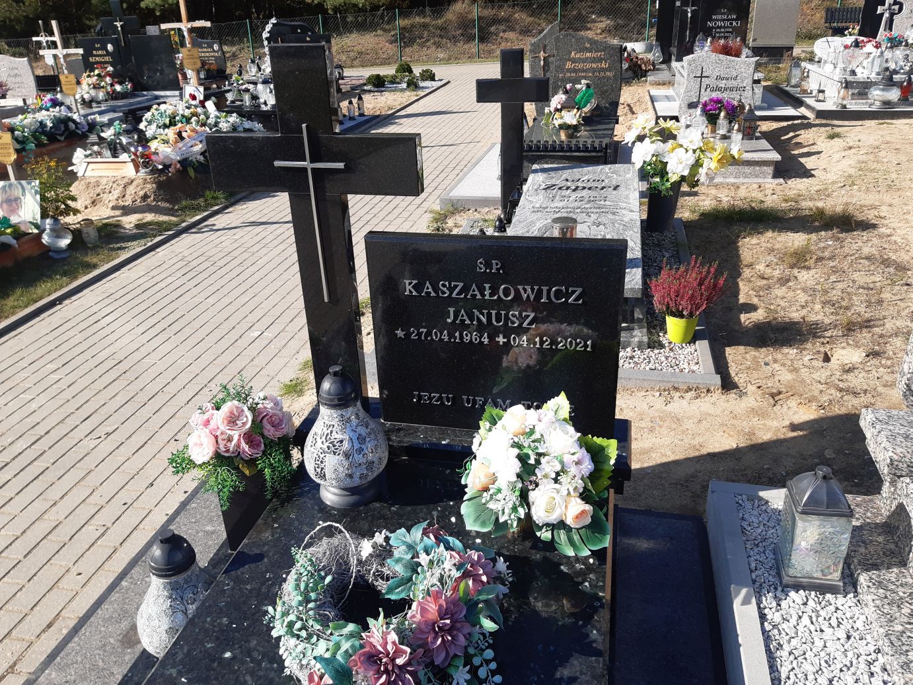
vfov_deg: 53.1
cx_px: 456
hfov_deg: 67.3
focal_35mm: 26
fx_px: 686
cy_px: 342
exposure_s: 1/1199
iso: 40
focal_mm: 3.92
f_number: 1.7
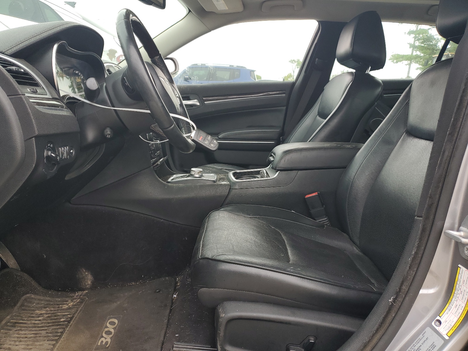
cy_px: 176
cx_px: 234
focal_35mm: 26
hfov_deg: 67.3
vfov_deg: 53.1
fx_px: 352
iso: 50
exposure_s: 1/182
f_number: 1.5
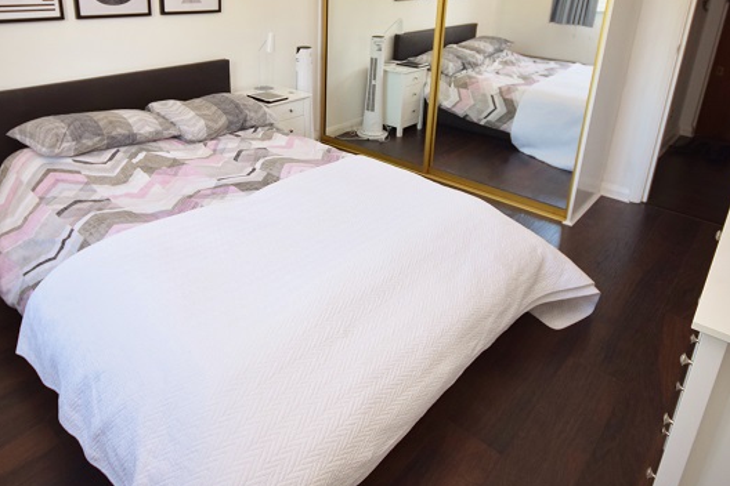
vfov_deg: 52.8
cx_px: 308
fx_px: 466
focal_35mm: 23
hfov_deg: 75.6
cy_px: 126
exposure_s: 1/80
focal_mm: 10
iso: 800
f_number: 4.5
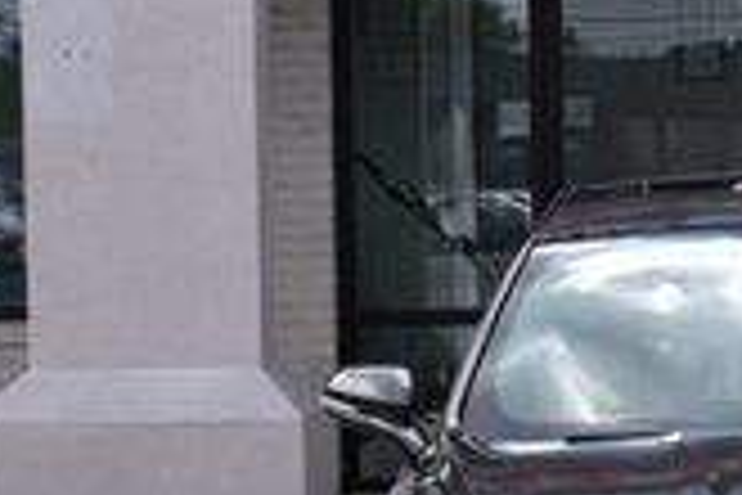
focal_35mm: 157
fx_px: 3234
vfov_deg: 8.7
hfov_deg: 12.7
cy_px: 346
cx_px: 976
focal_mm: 27
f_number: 10
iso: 400
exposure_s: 1/320
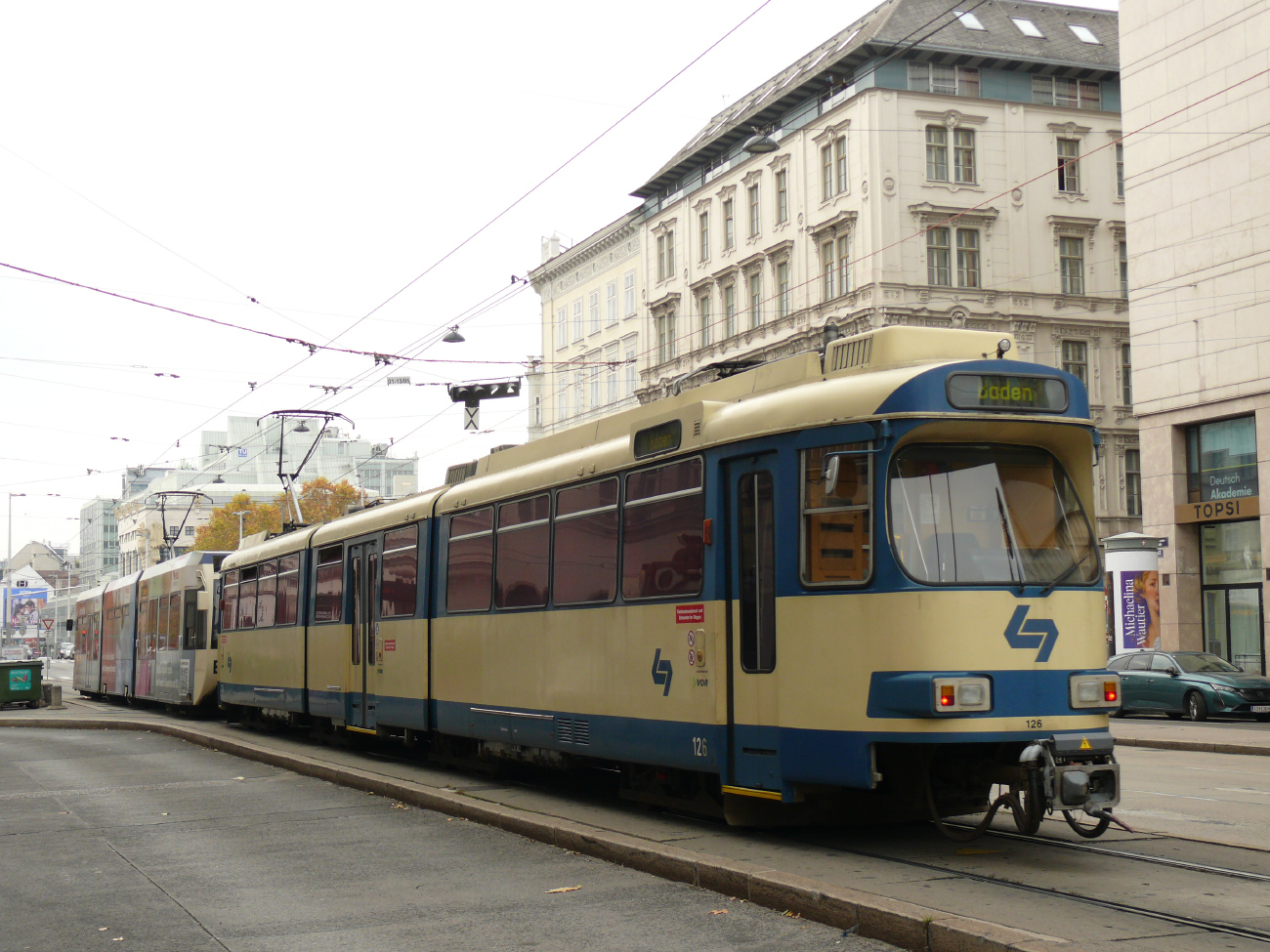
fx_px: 1871
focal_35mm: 51
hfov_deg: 37.5
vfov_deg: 28.6
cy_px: 476
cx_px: 635
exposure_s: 1/250
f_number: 3.2
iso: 100
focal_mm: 10.7
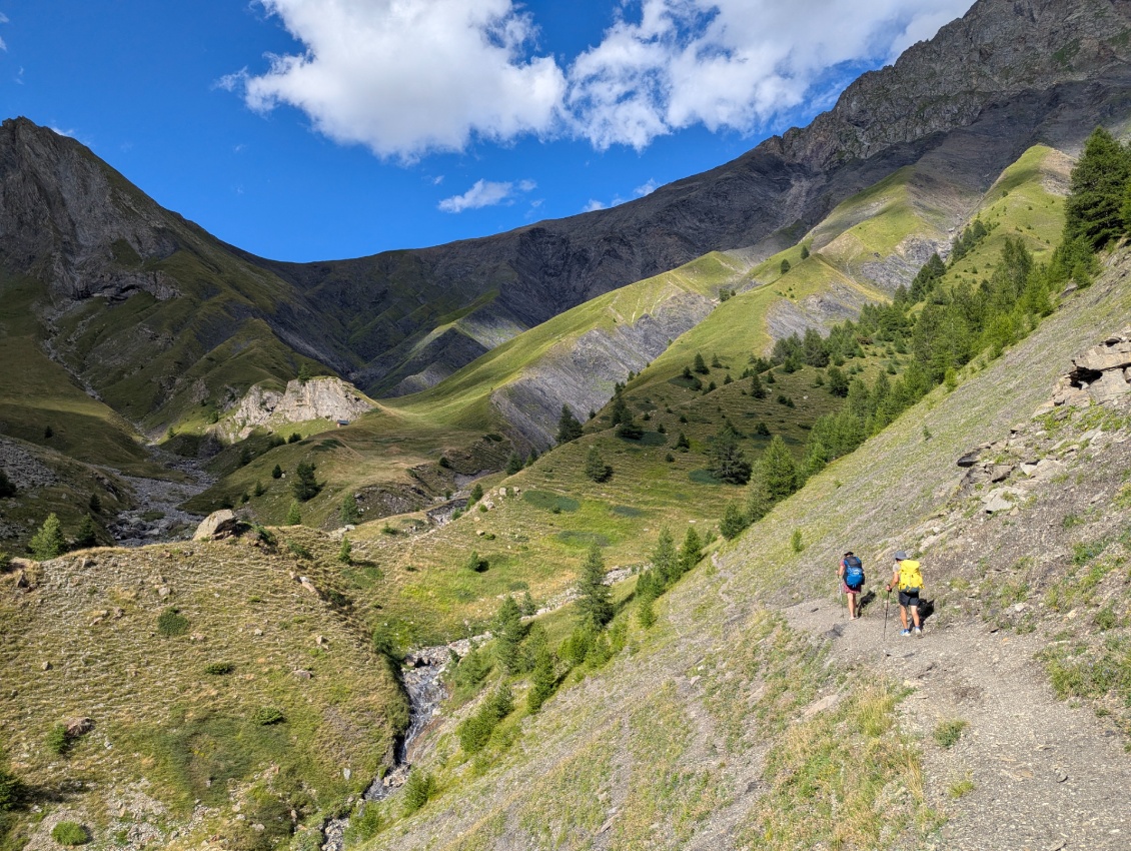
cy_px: 426
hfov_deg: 71.5
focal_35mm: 24
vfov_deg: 56.9
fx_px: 785
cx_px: 566
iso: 50
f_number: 1.85
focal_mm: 6.81
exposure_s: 1/1953
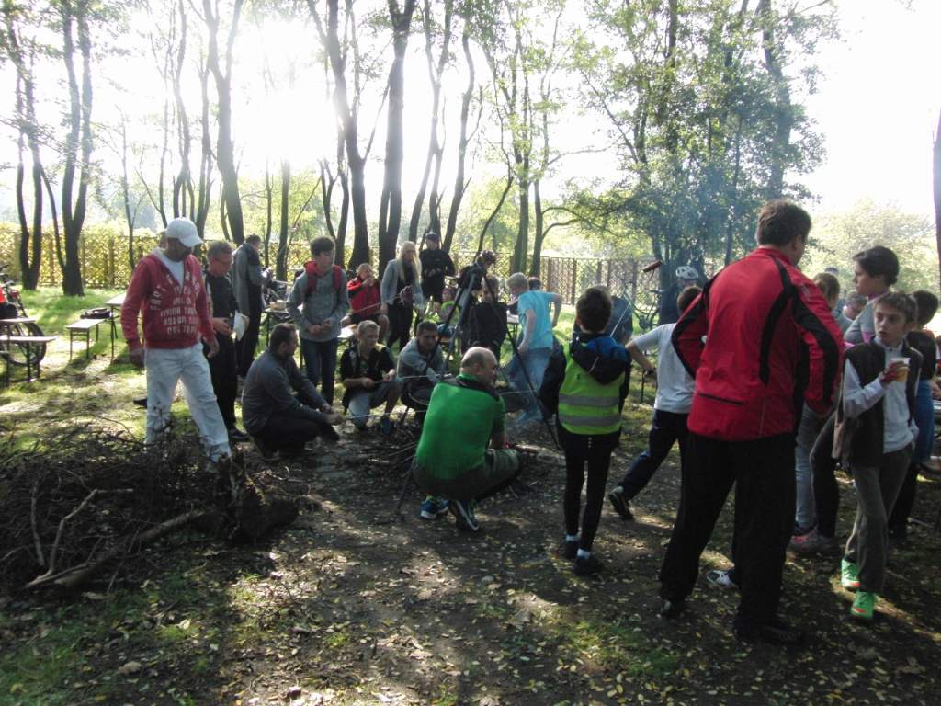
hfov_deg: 60.0
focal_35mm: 30
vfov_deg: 46.8
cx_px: 470
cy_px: 353
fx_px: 816
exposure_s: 1/500
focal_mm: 5.3
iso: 400
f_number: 2.8
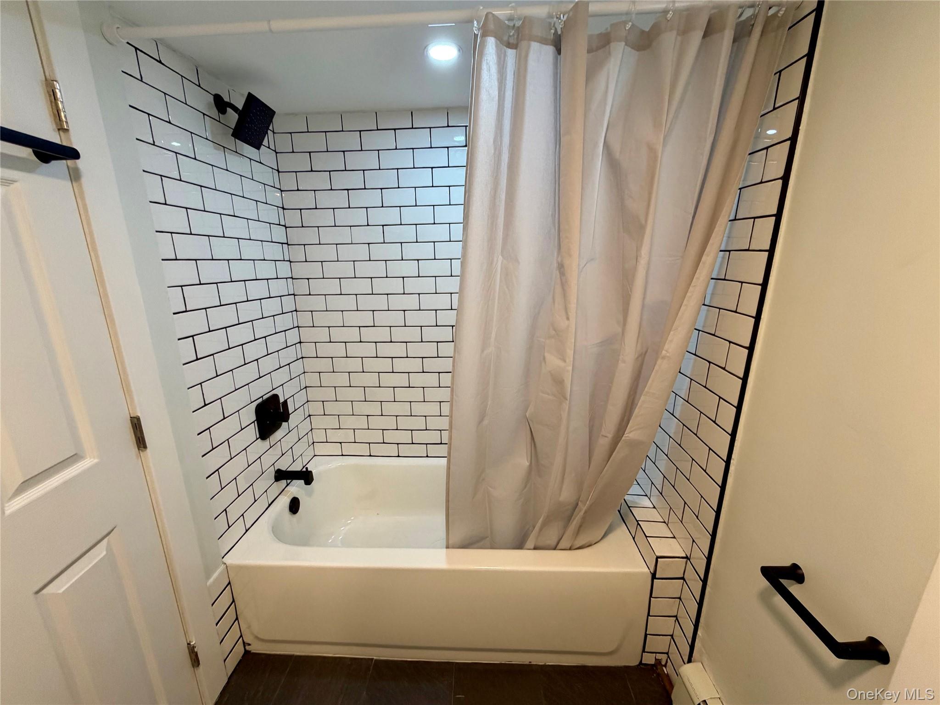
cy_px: 352
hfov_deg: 102.1
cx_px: 470
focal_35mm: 14
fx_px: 380
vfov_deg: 85.7
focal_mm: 2.22
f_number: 2.2
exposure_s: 1/120
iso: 320
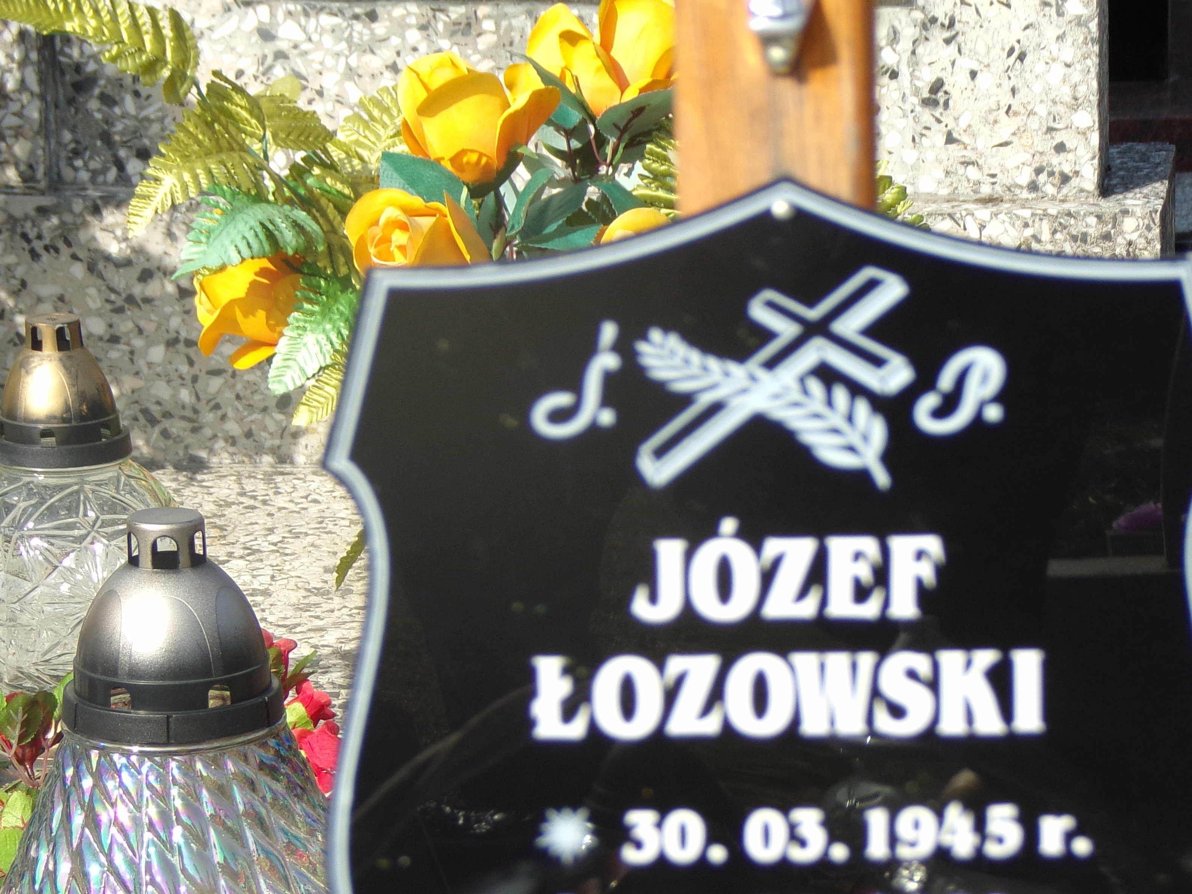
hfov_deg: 7.8
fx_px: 8782
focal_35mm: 255
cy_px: 580
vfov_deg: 5.8
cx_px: 791
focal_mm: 31.3
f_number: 5
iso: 80
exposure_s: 1/400
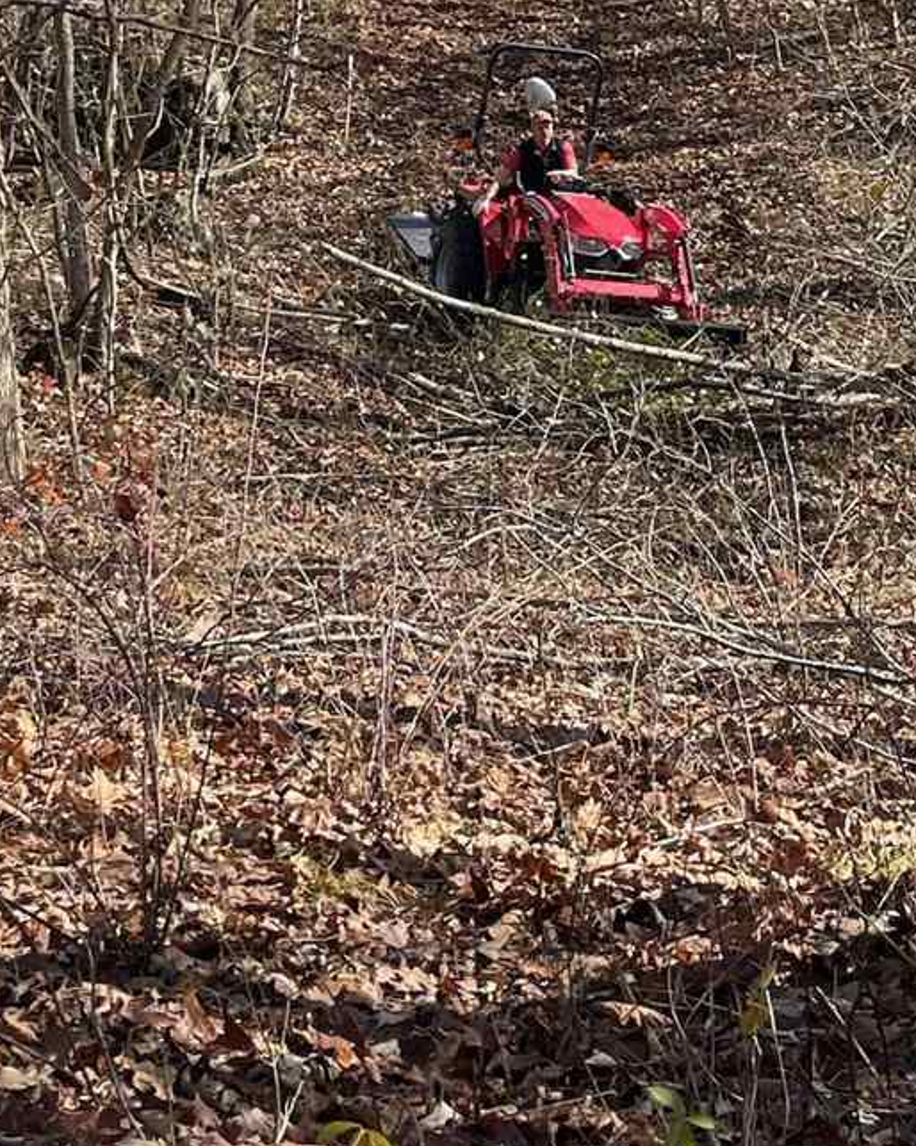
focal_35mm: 91
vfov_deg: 20.9
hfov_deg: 16.9
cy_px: 314
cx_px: 472
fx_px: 3085
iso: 32
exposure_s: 1/759
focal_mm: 4.2
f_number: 1.6
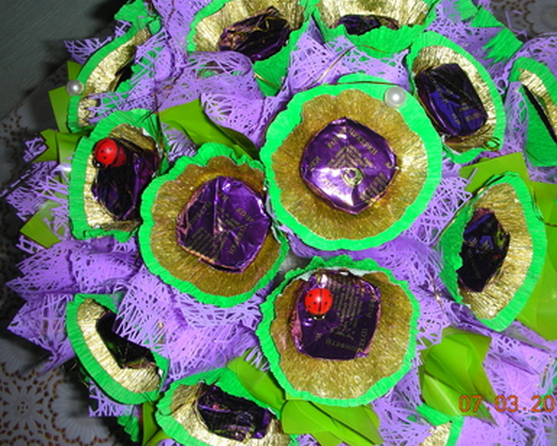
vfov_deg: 37.3
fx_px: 659
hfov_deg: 45.8
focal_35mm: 40
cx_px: 298
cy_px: 210
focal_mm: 5.8
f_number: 8.5
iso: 50
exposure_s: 1/60.1
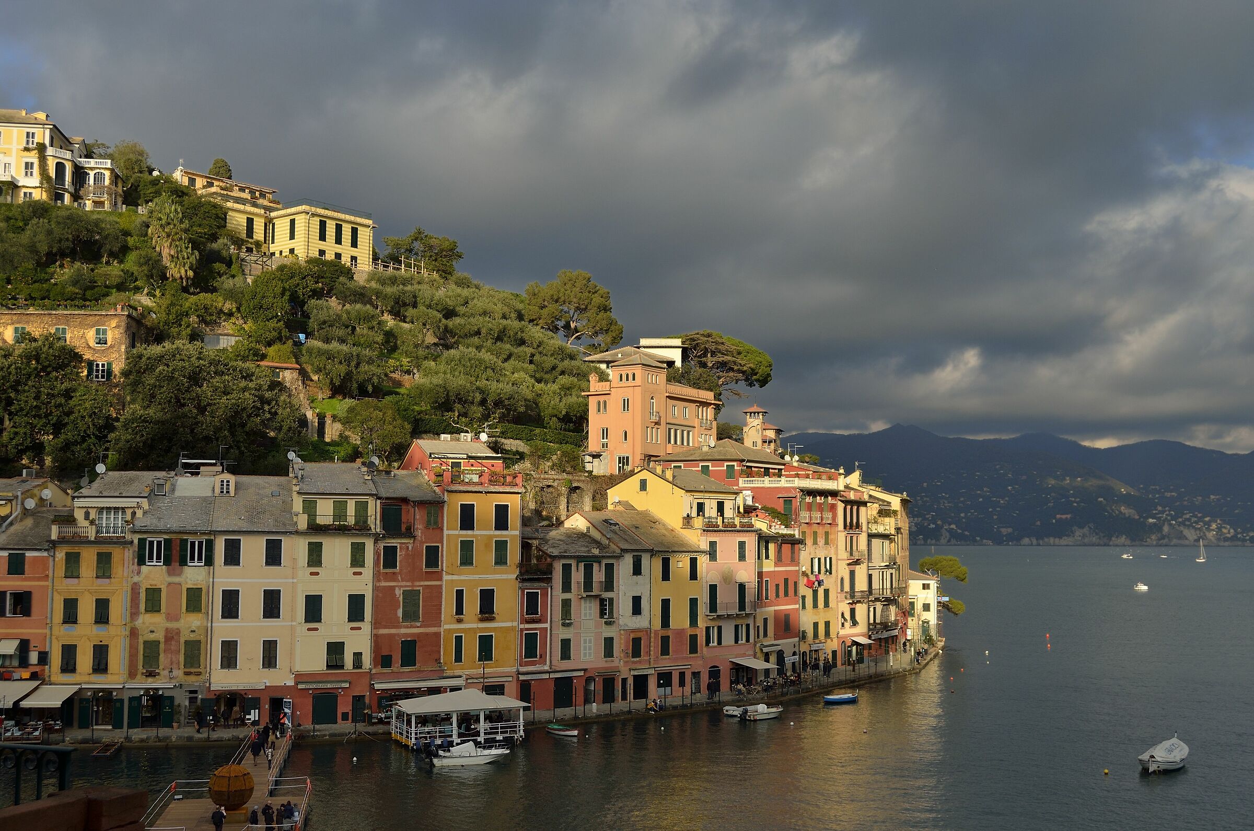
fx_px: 1356
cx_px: 627
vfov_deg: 34.1
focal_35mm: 39
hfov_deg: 49.6
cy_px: 416
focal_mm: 26
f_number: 7.1
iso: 100
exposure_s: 1/500
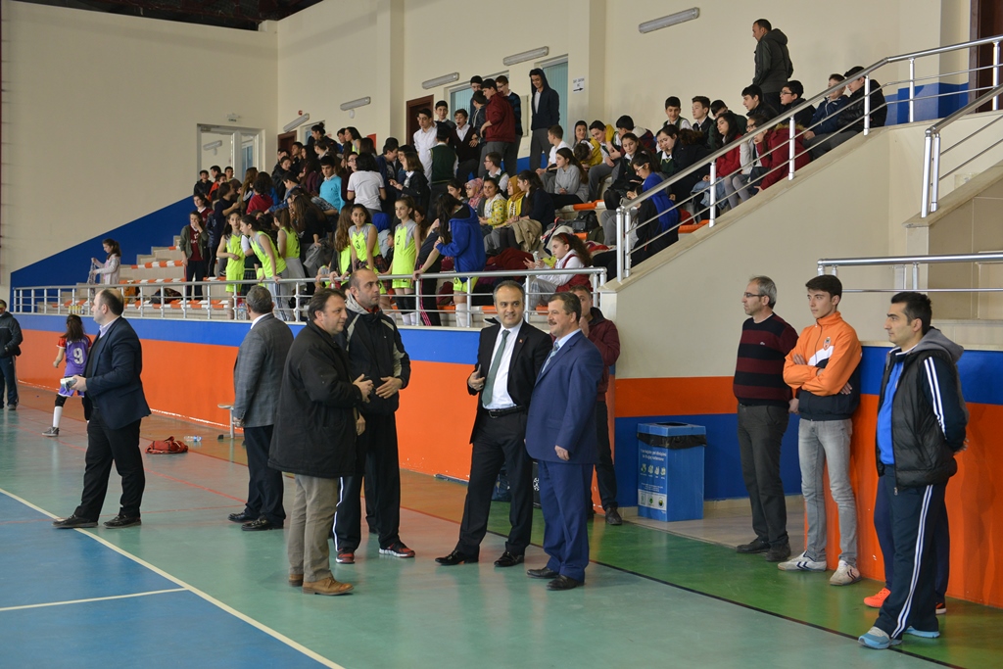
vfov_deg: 27.0
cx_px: 502
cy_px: 334
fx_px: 1393
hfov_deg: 39.6
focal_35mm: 50
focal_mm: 50
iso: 1000
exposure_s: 1/100
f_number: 3.5
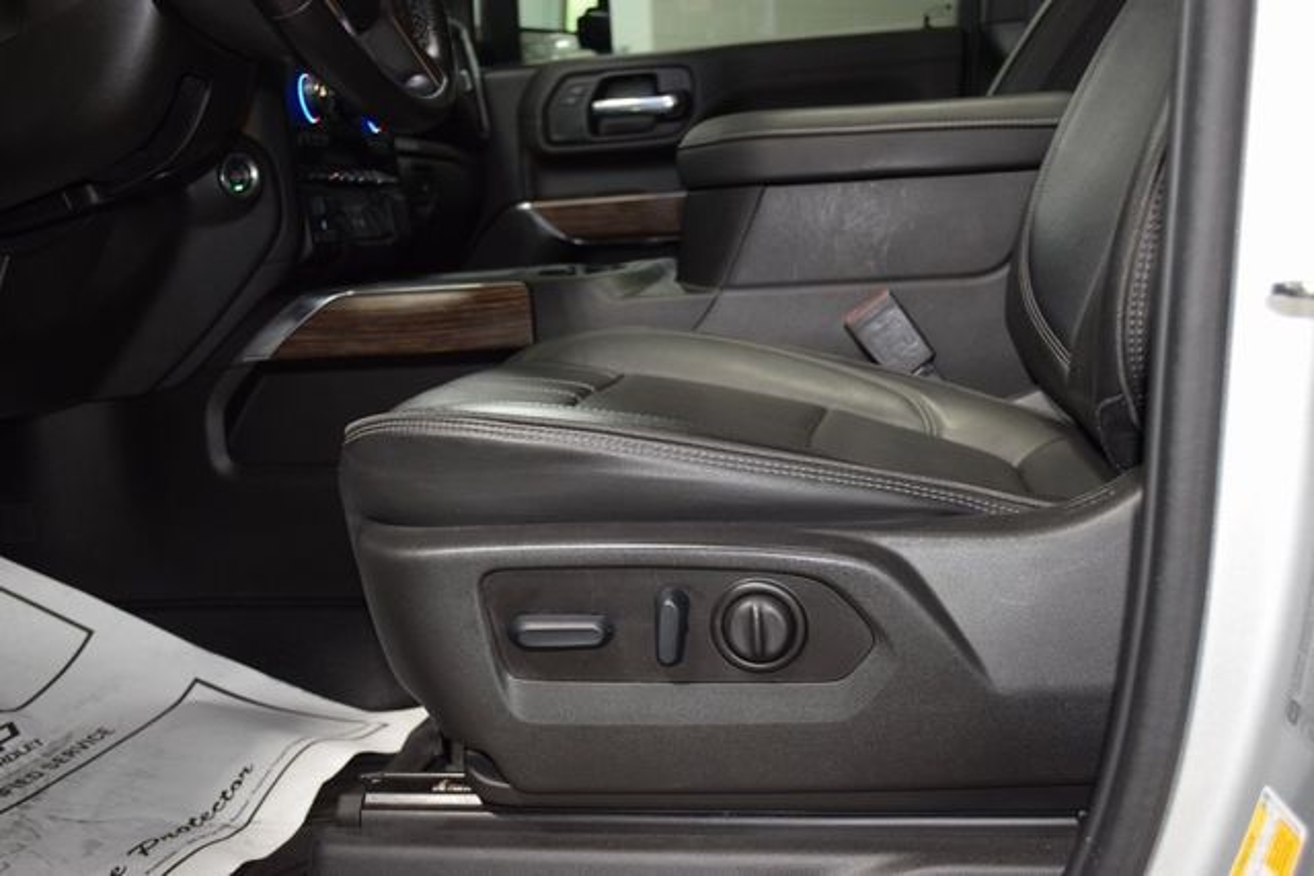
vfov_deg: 34.2
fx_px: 1424
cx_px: 657
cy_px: 438
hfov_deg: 49.5
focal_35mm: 39
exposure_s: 1/30
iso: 1250
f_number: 4.2
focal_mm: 26
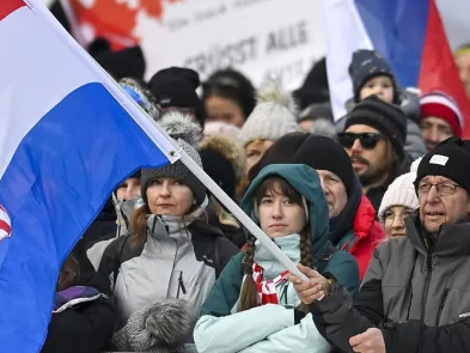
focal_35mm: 558
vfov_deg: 2.7
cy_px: 142
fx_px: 7579
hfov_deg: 3.6
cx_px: 205
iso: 200
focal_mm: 300
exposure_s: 1/1600
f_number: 2.8
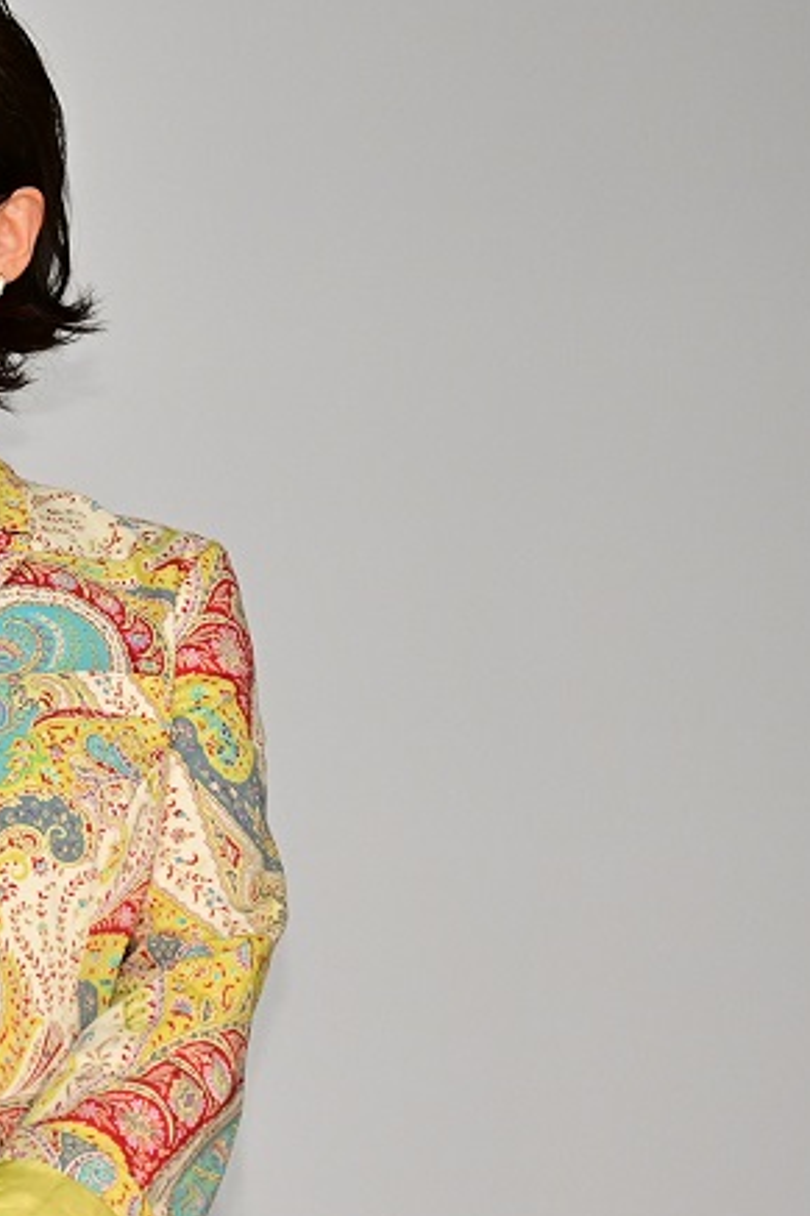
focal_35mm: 247
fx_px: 8342
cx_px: -132
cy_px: 664
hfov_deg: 5.5
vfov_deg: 8.3
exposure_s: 1/200
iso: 2500
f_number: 6.3
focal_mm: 90
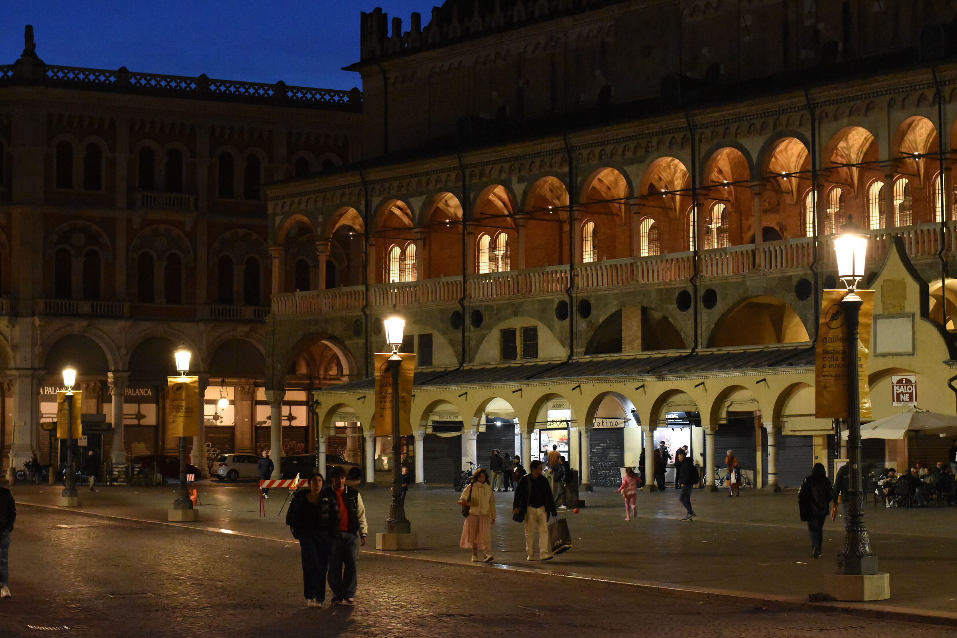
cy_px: 319
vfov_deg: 18.2
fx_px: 1994
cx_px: 478
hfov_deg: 27.0
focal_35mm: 75
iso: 6400
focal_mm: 50
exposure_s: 1/60
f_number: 4.5
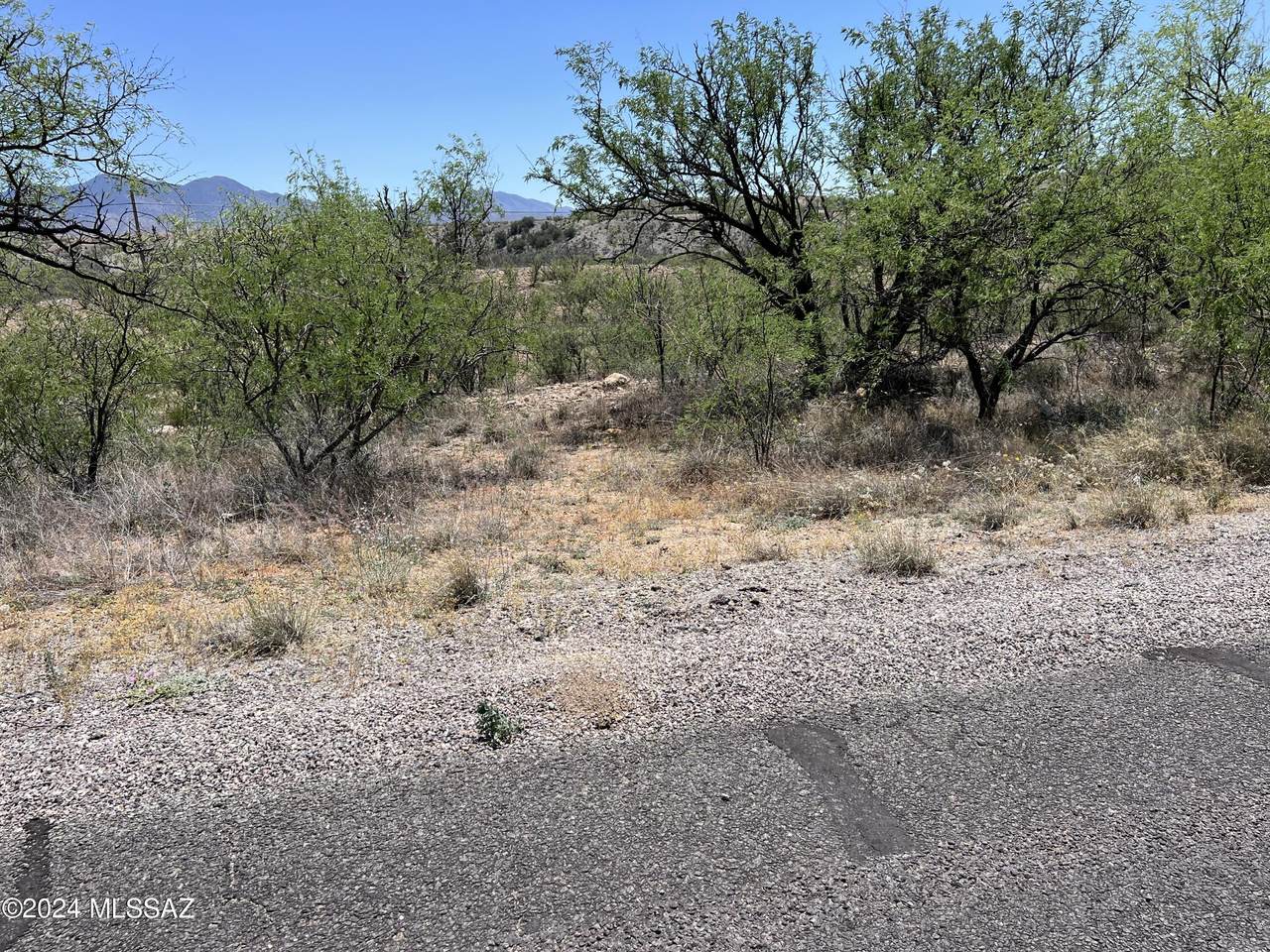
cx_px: 635
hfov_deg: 67.3
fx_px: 954
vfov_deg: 53.1
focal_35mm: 26
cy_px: 476
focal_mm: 5.7
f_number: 1.5
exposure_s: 1/3704
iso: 50
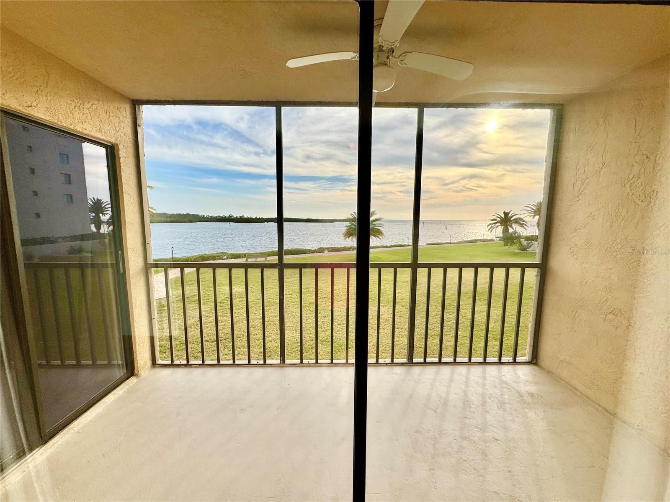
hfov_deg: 102.1
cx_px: 335
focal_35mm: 14
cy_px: 251
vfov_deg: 85.7
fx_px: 271
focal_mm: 2.22
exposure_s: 1/312
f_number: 2.2
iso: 40
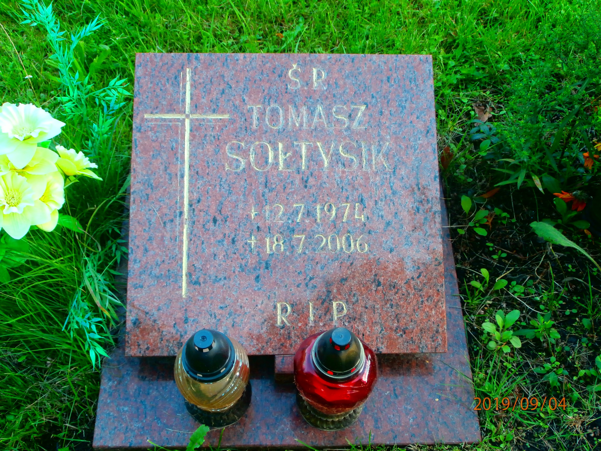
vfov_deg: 37.7
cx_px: 300
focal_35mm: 38
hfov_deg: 49.0
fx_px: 660
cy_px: 226
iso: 125
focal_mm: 6.67
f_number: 3.9
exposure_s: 1/80
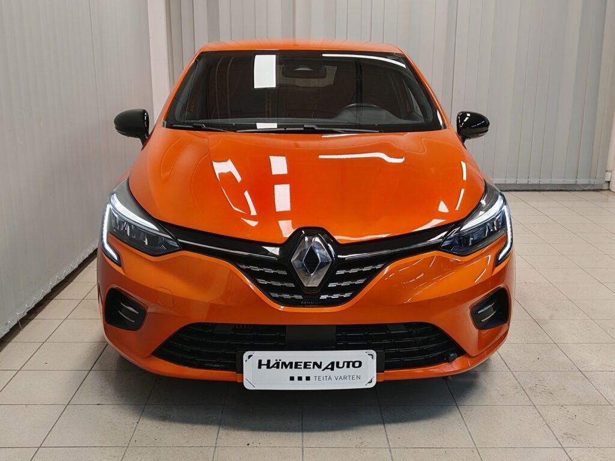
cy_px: 230
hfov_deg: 49.0
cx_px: 308
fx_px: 675
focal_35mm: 38
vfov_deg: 37.7
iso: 80
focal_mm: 5.4
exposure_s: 1/100
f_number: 1.6
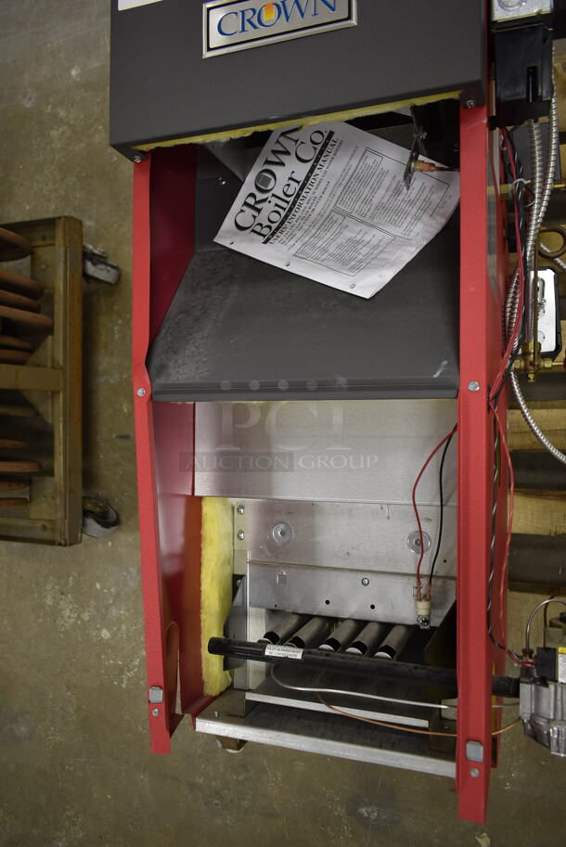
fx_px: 636
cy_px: 424
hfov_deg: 48.0
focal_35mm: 27
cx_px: 283
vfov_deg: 67.3
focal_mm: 18
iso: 320
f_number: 3.5
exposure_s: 1/30
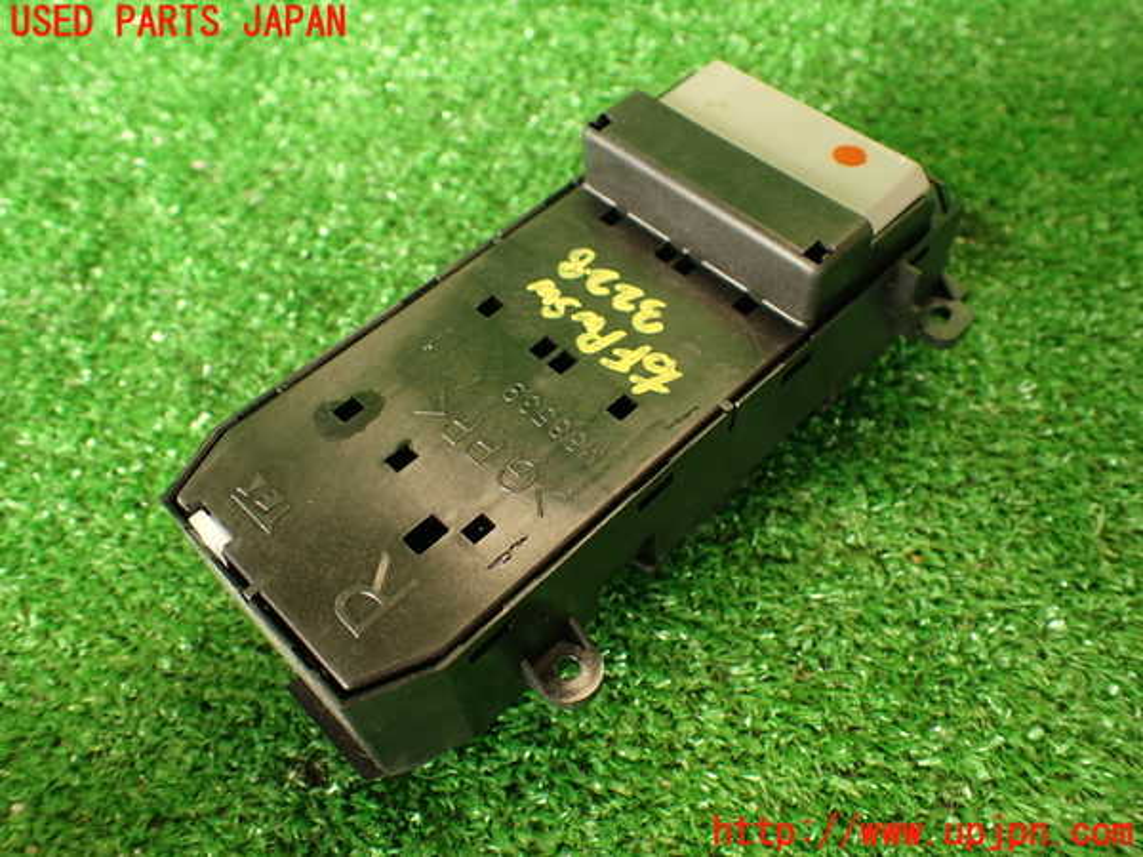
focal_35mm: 30
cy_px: 428
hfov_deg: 60.0
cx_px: 572
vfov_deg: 46.8
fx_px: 991
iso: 200
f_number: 2.3
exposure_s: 1/30
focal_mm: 5.4
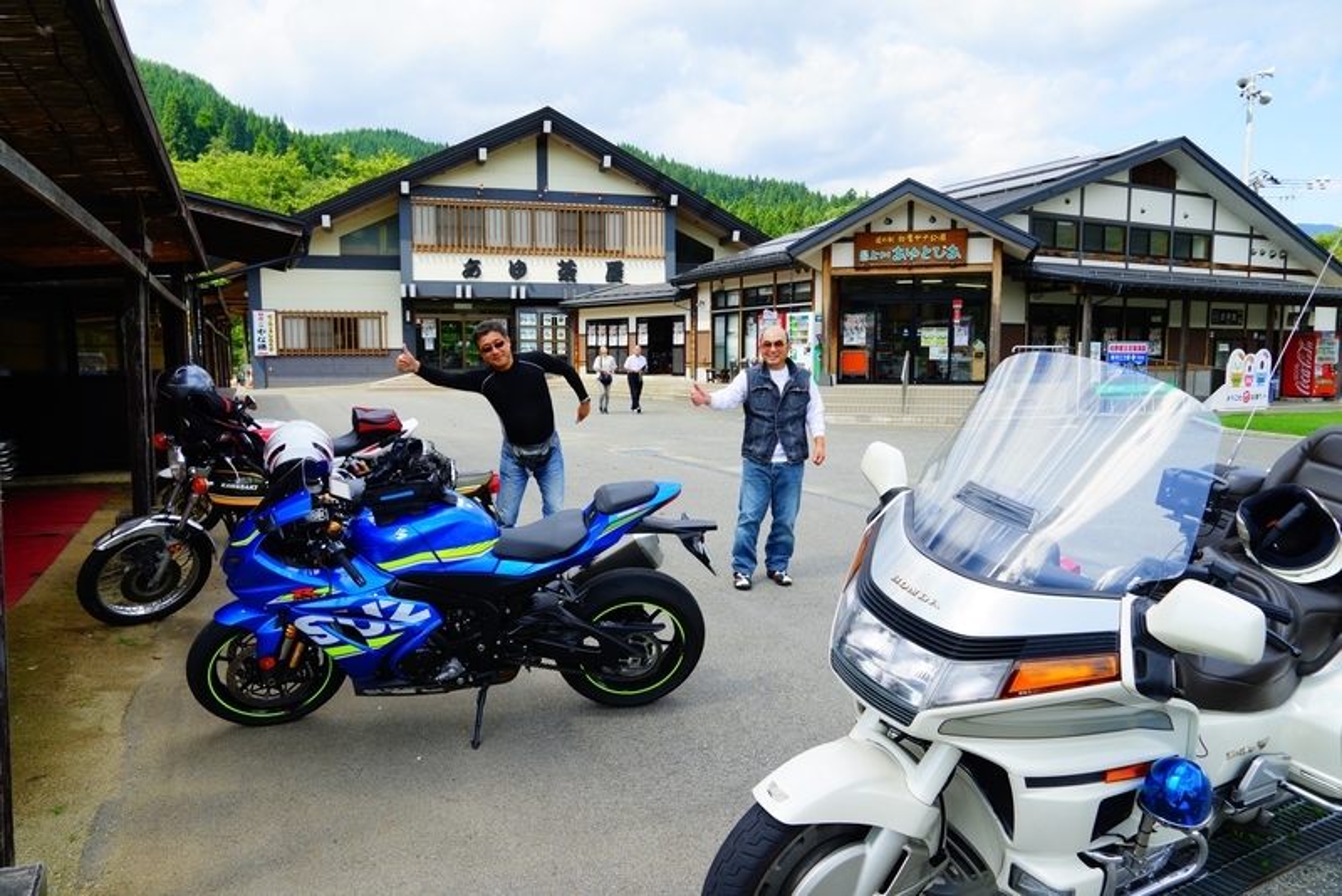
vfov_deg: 53.2
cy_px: 448
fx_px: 895
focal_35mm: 24
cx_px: 671
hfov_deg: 73.7
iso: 100
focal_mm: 24
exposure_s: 1/90
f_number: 8
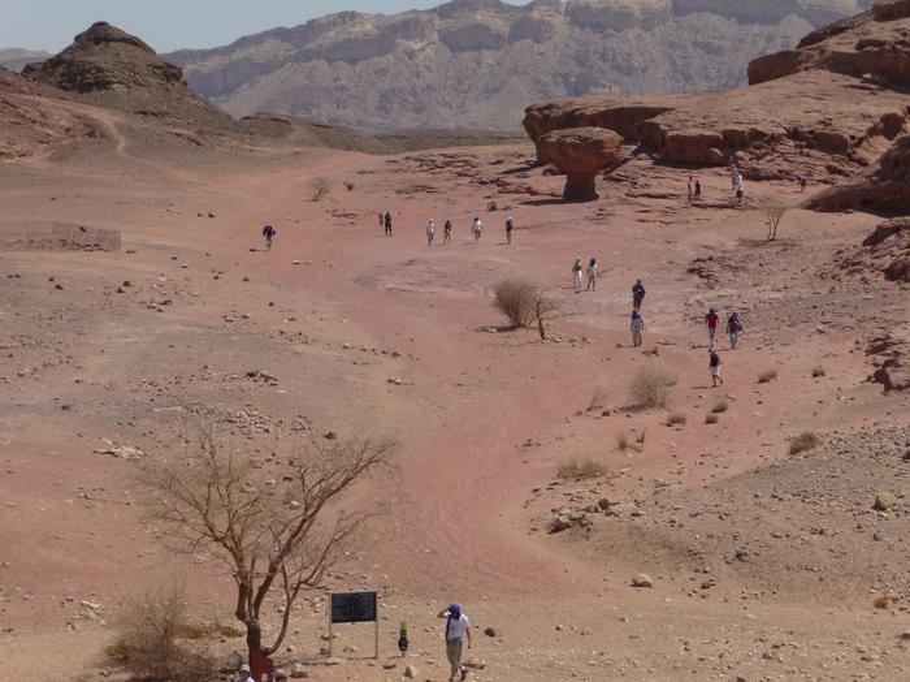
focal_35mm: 112
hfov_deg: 17.6
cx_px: 455
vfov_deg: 13.2
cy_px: 341
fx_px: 2942
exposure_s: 1/1000
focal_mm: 19.1
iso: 100
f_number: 4.7
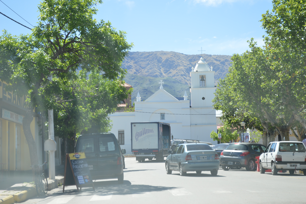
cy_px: 102
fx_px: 701
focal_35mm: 82
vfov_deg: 16.5
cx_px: 153
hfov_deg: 24.6
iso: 100
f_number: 6.3
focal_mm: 55
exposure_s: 1/160
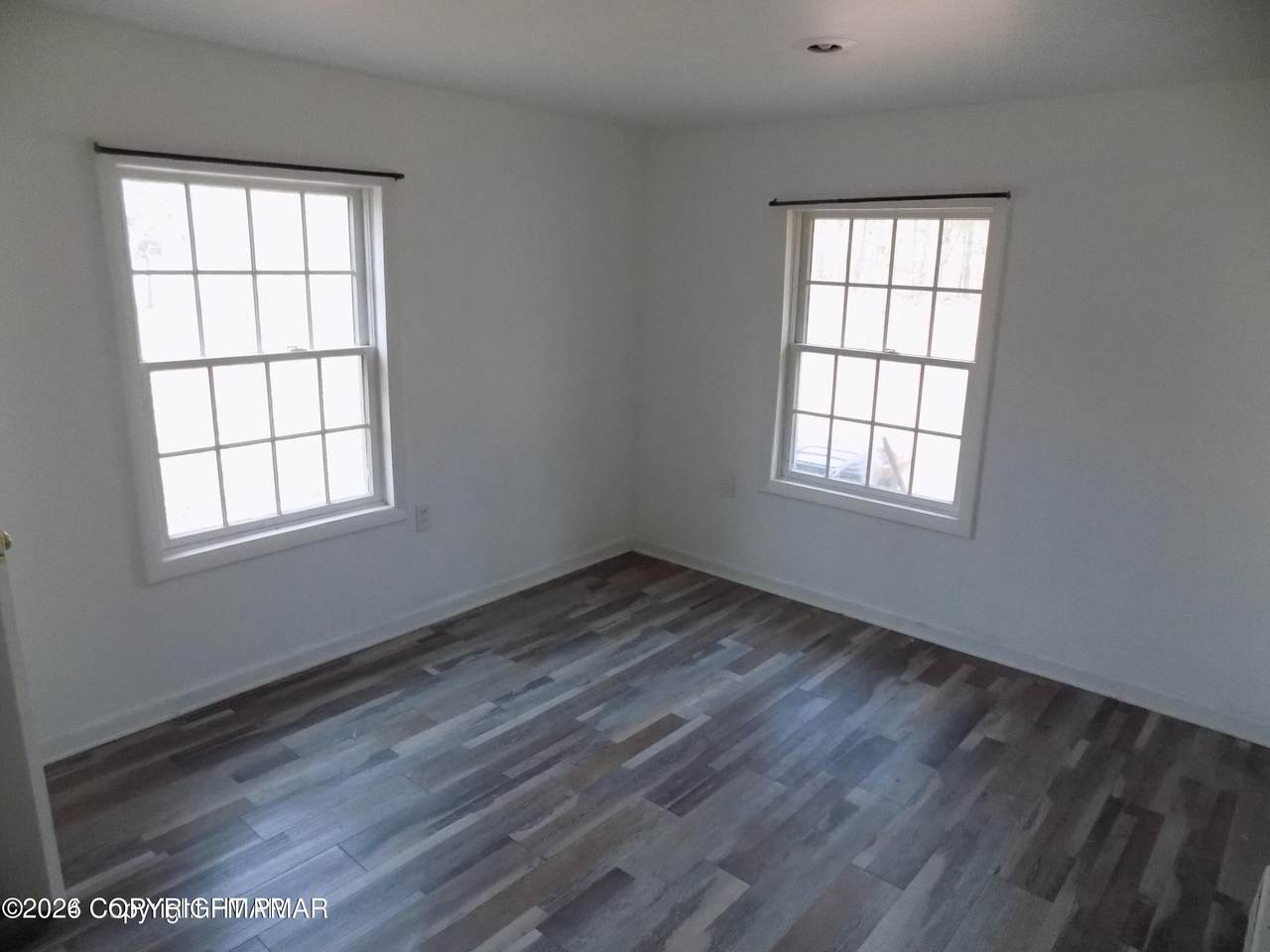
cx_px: 635
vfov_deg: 58.9
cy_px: 476
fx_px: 844
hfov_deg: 73.9
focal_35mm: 23
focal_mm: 4
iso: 400
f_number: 3.1
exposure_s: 1/30
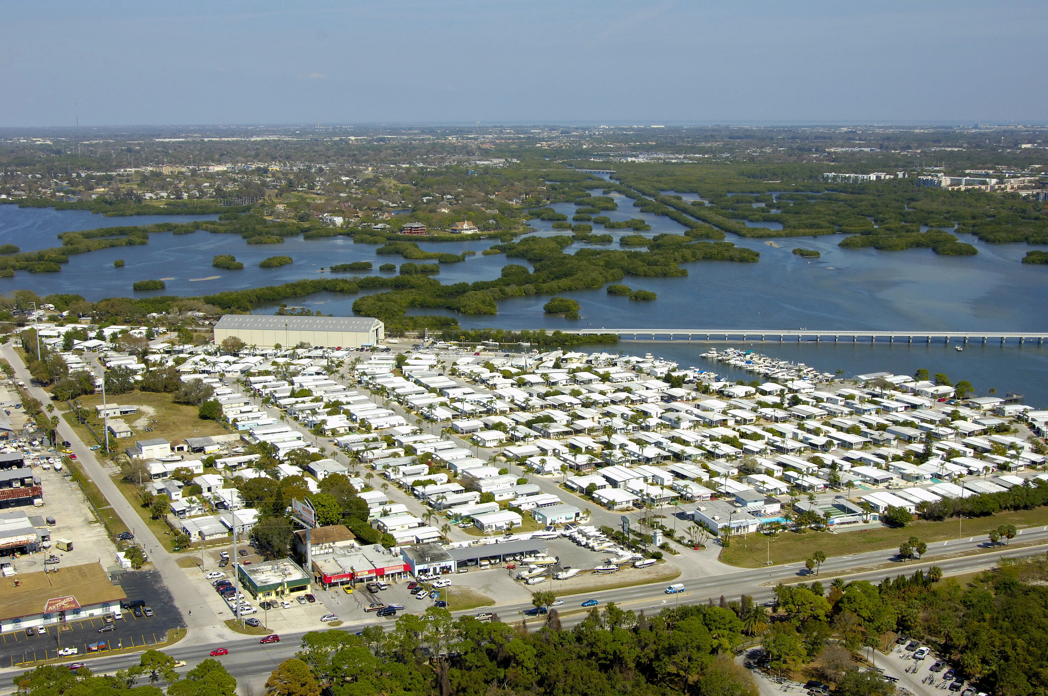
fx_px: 1265
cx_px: 524
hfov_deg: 45.0
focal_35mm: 44
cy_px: 348
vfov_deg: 30.8
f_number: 9
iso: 400
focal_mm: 29
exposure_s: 1/1000
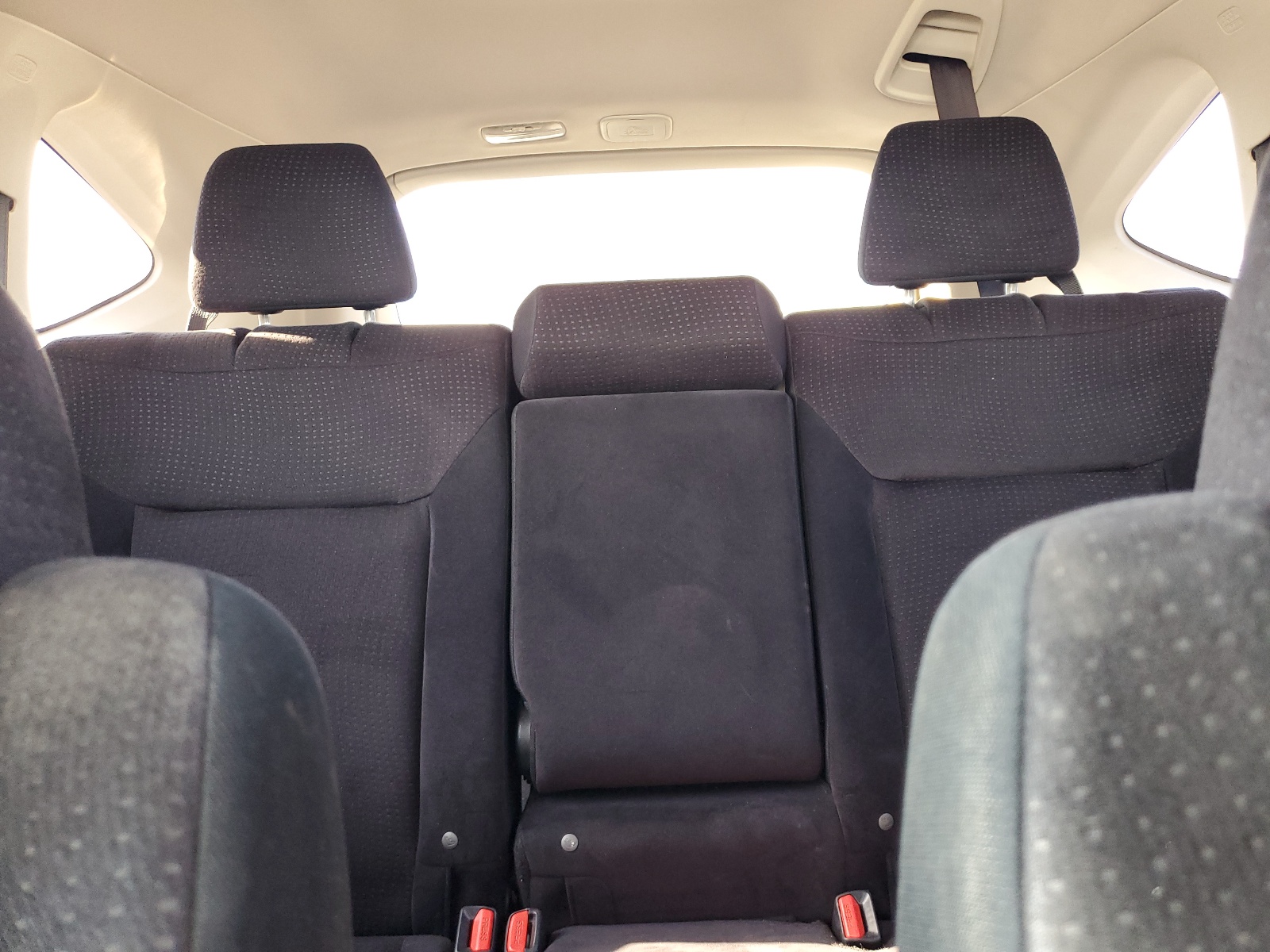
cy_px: 476
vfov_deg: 53.1
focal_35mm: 26
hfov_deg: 67.3
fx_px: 954
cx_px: 635
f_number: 1.5
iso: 148
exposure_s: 1/60.2
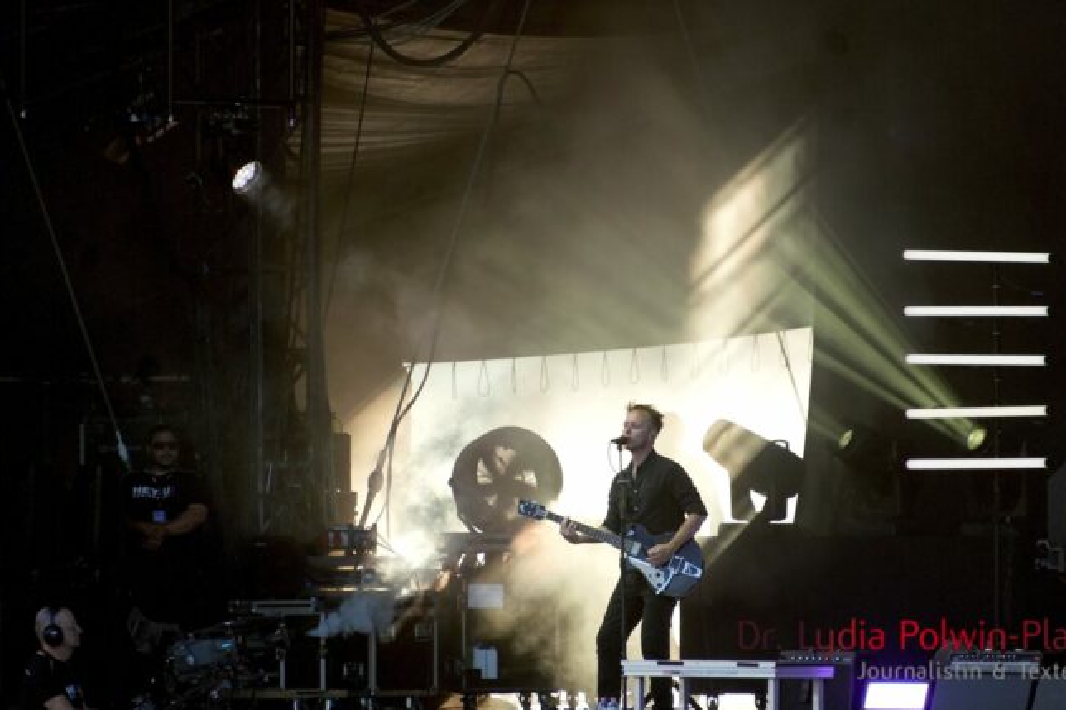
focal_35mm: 537
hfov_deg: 3.8
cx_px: 566
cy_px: 371
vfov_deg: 2.6
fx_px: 15896
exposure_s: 1/500
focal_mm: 300
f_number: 6.3
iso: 800
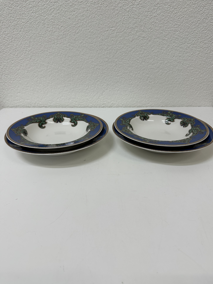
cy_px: 138
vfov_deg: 69.4
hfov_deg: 54.9
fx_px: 205
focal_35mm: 25
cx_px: 110
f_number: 1.8
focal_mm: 6.9
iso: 80
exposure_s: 1/100
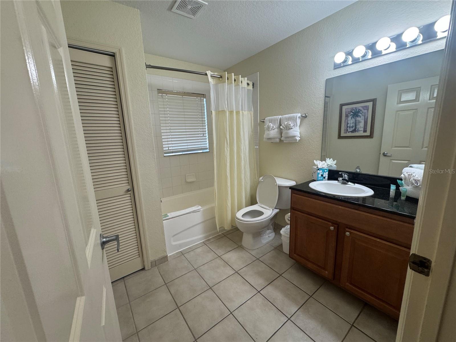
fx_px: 184
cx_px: 228
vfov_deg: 85.7
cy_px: 171
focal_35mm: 14
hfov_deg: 102.1
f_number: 2.2
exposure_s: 1/120
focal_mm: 2.22
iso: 160
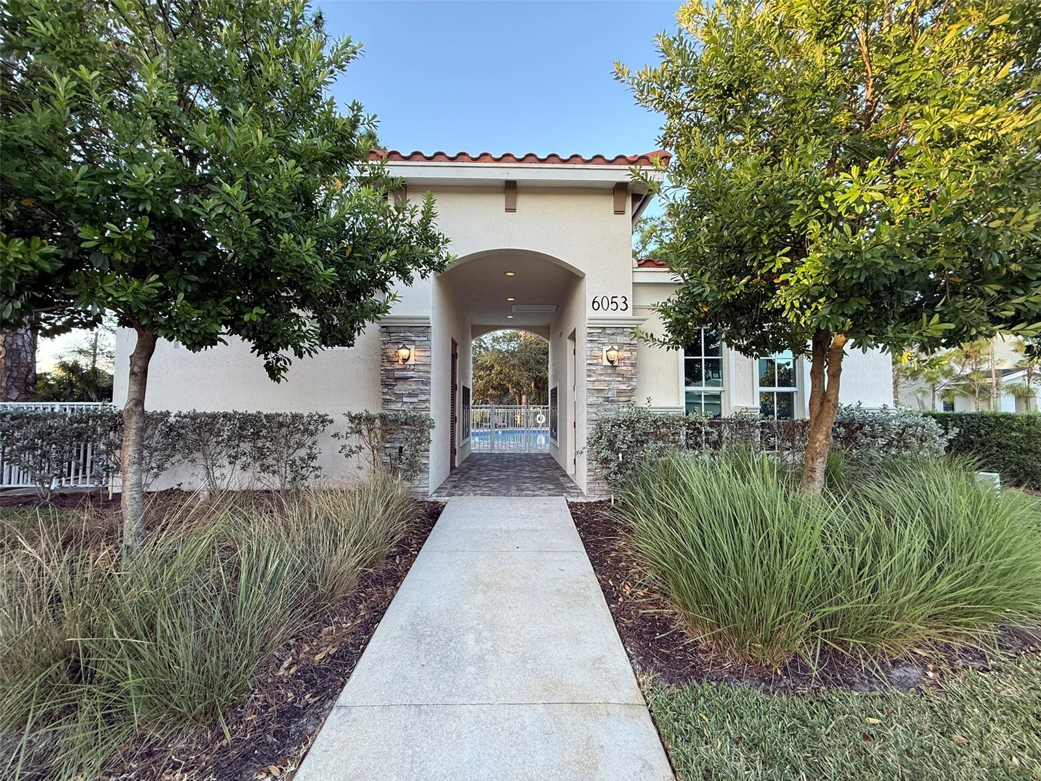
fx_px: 421
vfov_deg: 85.7
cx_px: 520
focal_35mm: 14
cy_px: 390
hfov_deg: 102.1
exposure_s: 1/99
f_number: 2.2
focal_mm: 2.22
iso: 64
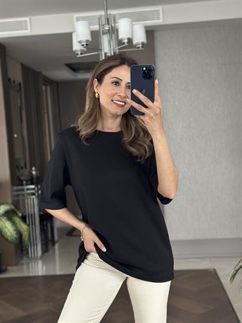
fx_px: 447
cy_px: 162
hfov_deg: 30.3
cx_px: 121
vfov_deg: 39.6
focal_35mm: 48
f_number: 1.78
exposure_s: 1/47
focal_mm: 6.86
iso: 400
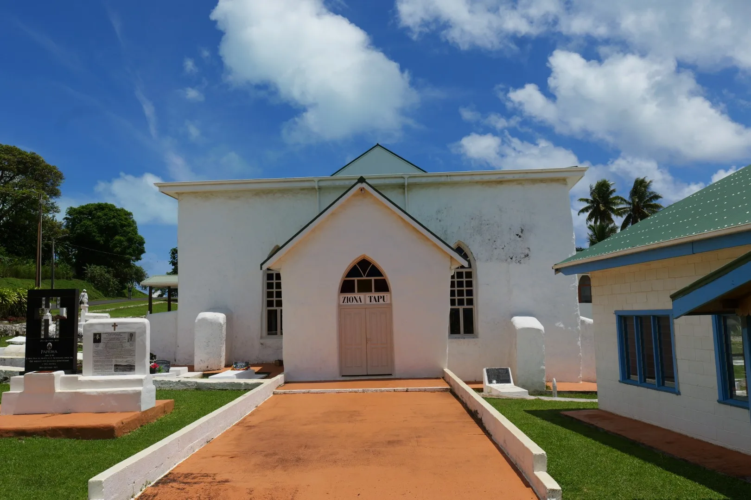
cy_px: 250
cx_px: 376
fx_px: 626
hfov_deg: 61.9
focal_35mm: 30
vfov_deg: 43.6
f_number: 8
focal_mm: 30
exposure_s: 1/640
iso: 100
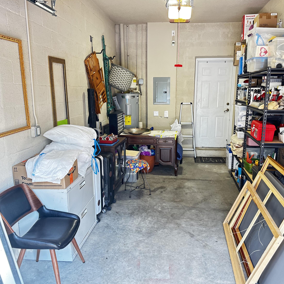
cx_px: 156
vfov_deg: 55.6
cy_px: 140
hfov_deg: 55.5
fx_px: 269
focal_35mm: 29
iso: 160
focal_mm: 6.86
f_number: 1.78
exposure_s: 1/60
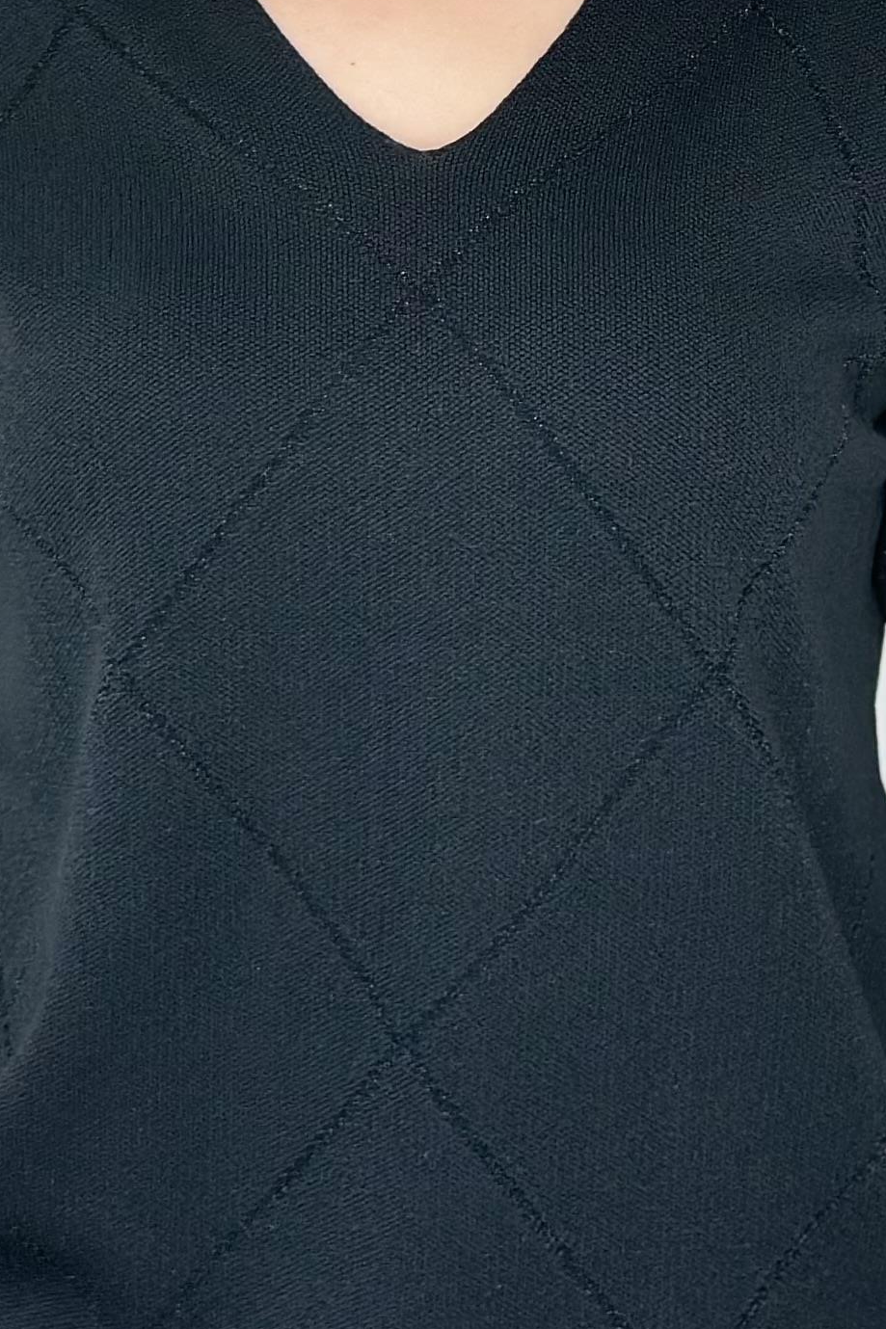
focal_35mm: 146
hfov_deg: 9.4
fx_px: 5391
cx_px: 556
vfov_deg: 14.0
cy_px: 201
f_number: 1.78
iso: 64
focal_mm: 6.86
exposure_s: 1/103
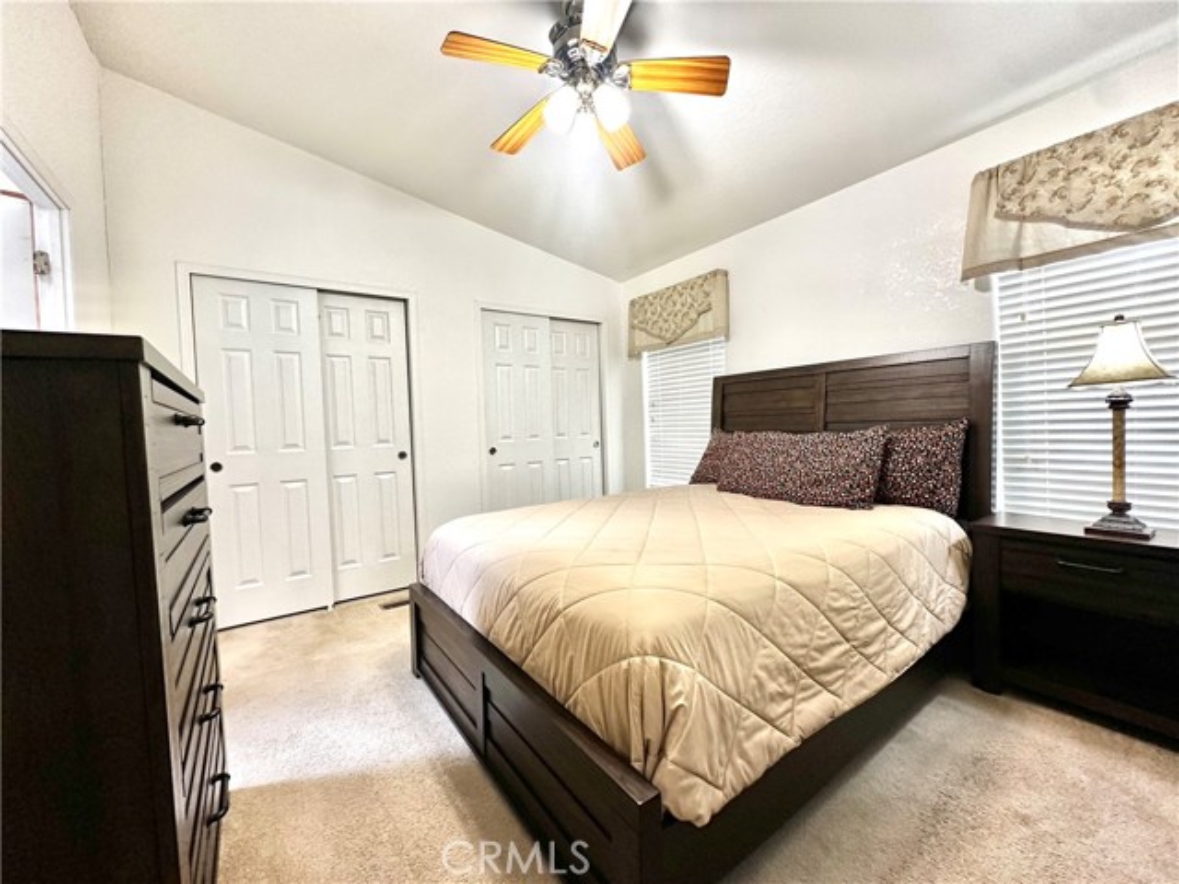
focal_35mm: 14
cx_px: 590
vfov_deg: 85.7
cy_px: 442
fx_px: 477
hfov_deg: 102.1
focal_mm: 2.22
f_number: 2.2
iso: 160
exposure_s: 1/60
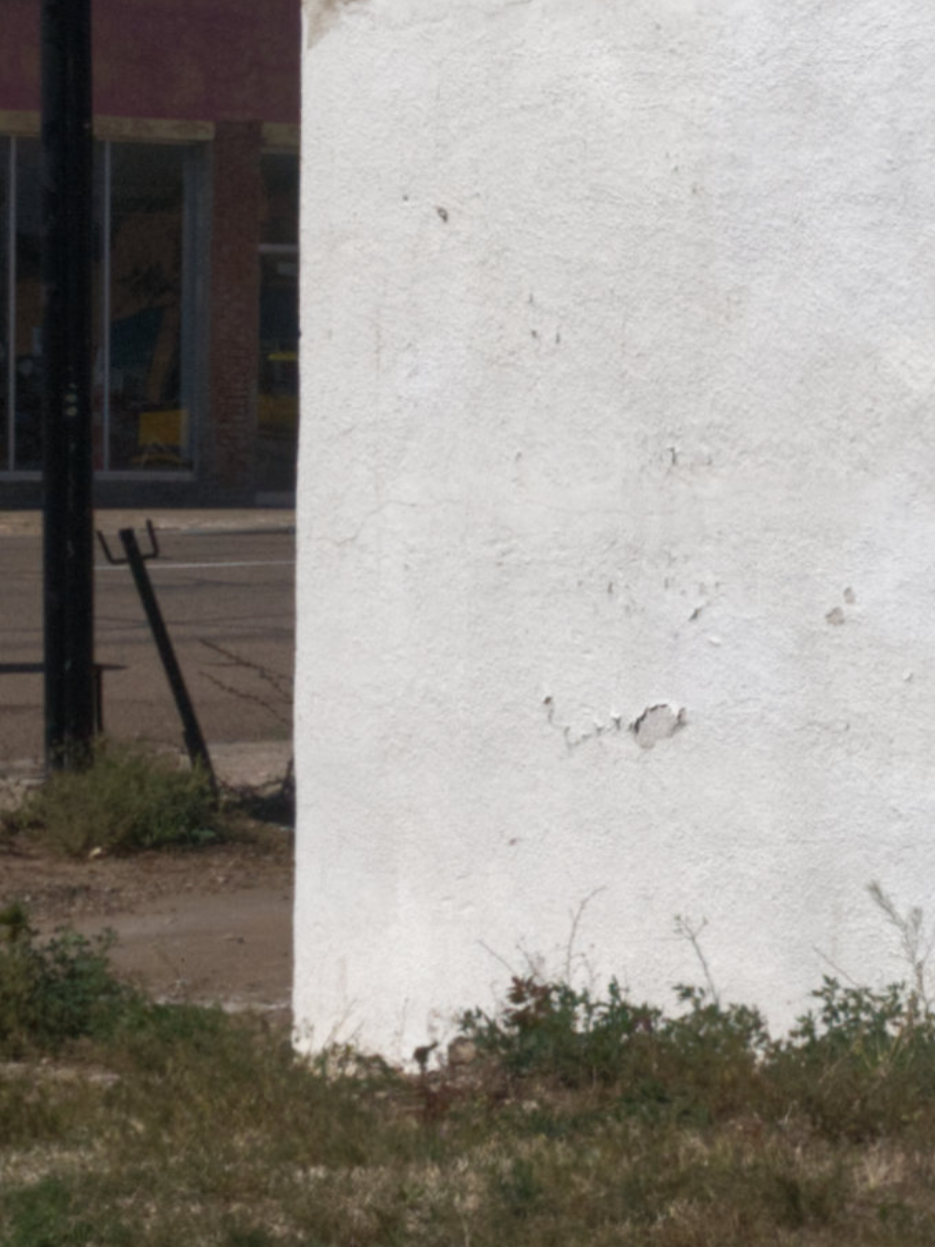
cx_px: 638
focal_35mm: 185
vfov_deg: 10.6
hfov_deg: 8.0
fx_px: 6675
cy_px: 45
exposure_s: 1/2000
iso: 400
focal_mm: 27
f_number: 10
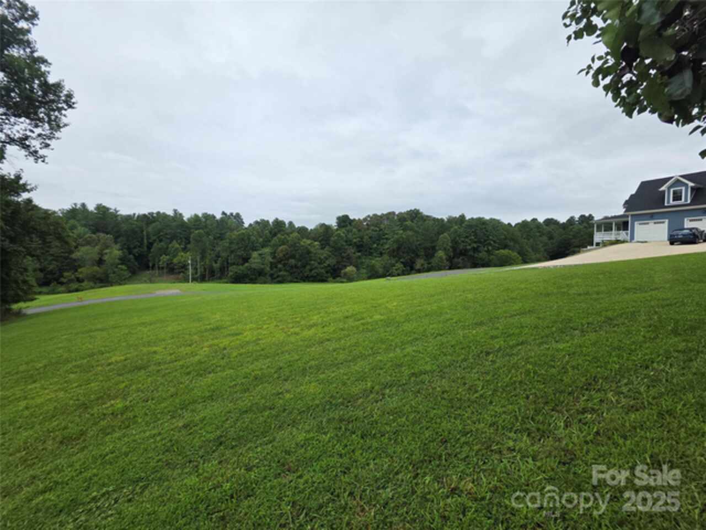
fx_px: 265
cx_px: 353
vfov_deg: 89.9
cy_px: 265
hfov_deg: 106.2
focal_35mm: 13
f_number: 1.9
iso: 40
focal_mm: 2.2
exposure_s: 1/671
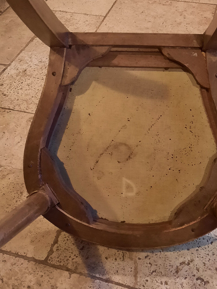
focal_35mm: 47
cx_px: 125
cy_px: 116
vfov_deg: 40.3
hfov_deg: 30.8
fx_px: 393
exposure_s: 1/25
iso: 640
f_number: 2
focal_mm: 4.6
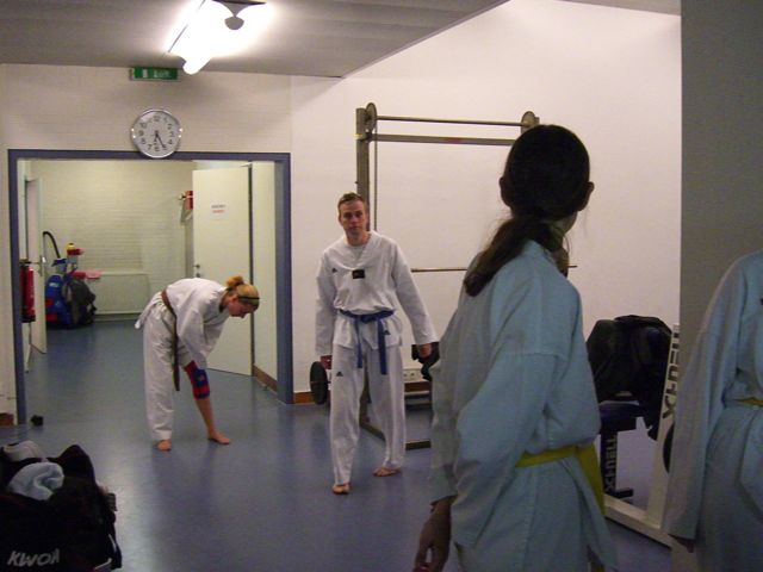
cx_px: 382
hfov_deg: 49.0
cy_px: 286
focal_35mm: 38
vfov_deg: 37.7
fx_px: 838
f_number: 2.8
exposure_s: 1/125
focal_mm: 7.9
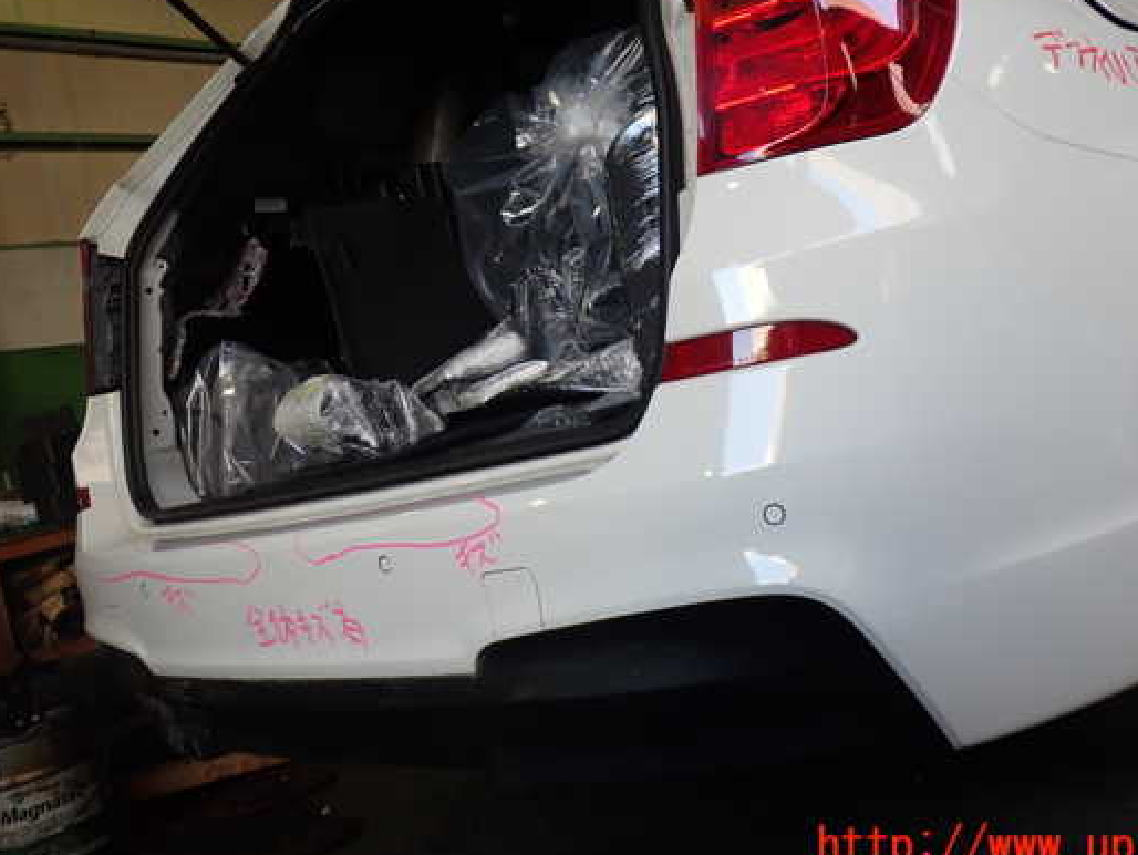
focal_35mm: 35
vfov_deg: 40.7
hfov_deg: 52.4
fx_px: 1151
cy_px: 377
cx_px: 653
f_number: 2.3
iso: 160
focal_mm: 5.4
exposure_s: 1/125
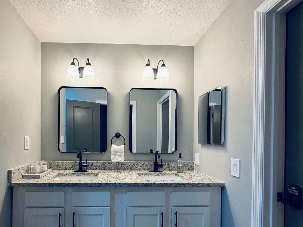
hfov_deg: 83.8
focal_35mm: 19
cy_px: 141
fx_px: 166
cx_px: 123
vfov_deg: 67.7
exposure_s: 1/60
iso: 250
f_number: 2.2
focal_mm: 2.22
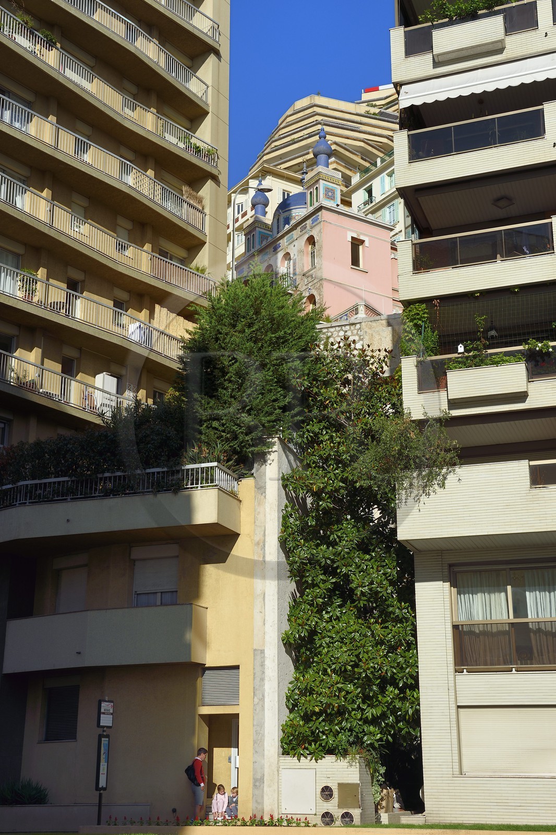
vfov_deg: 43.6
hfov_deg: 29.9
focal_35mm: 45
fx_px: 1043
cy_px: 418
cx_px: 278
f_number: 11
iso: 200
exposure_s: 1/200
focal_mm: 45
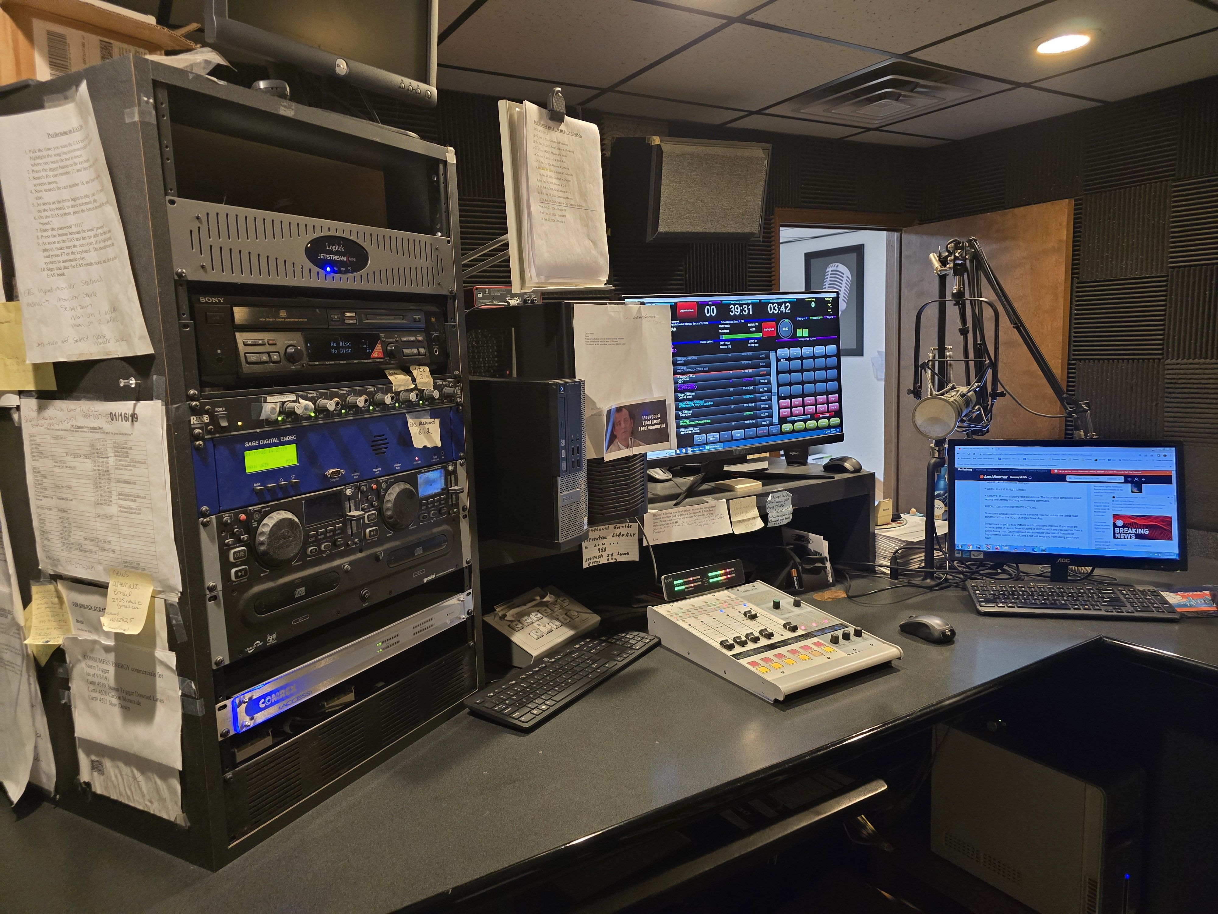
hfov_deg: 73.9
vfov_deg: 58.9
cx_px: 609
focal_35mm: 23
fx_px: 809
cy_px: 457
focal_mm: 6.3
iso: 1000
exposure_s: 1/60
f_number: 1.7
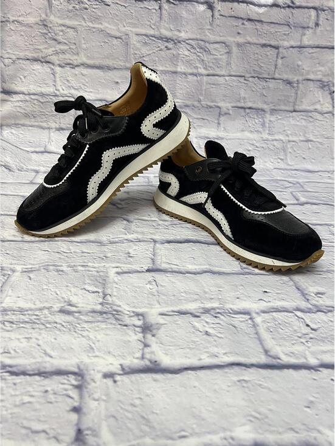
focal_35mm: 26
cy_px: 223
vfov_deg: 67.3
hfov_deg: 53.1
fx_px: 335
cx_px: 168
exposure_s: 1/60
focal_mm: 5.7
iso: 125
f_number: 1.5
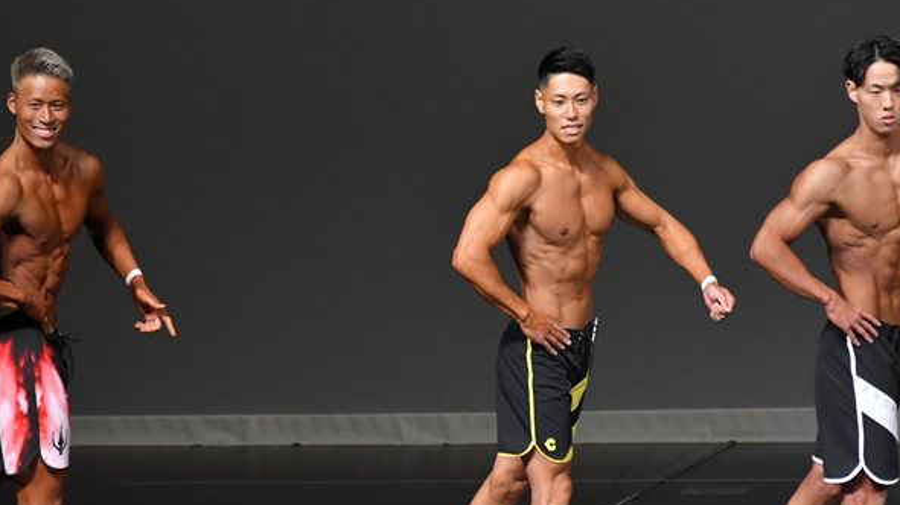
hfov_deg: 5.2
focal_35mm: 412
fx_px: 9829
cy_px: 371
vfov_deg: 2.9
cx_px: 406
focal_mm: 200
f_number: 5.6
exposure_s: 1/400
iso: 4000
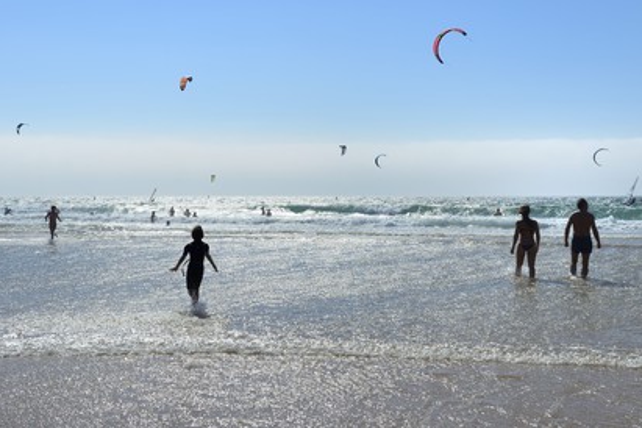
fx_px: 874
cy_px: 212
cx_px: 326
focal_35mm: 49
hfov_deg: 40.3
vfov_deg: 27.5
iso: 200
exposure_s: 1/400
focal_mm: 48
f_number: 16
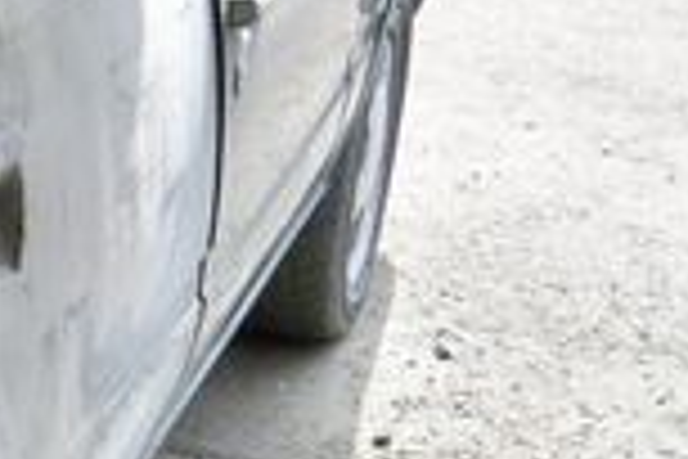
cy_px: 646
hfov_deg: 12.5
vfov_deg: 8.7
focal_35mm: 155
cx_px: -369
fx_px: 2962
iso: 200
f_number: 3.1
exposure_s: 1/200
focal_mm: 7.9
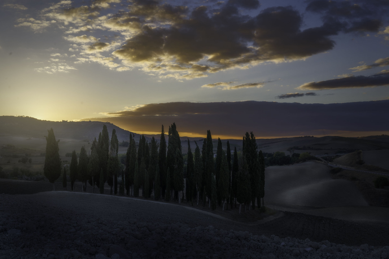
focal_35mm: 38
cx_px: 194
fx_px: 411
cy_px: 130
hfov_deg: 50.7
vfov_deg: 35.1
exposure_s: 1/200
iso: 200
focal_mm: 38
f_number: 11
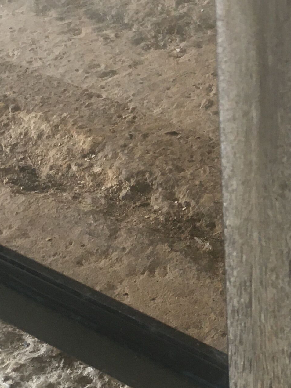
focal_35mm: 92
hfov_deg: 15.7
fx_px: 1031
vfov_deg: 21.3
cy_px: 165
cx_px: 313
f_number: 2.2
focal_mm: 4.15
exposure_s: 1/33
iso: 80
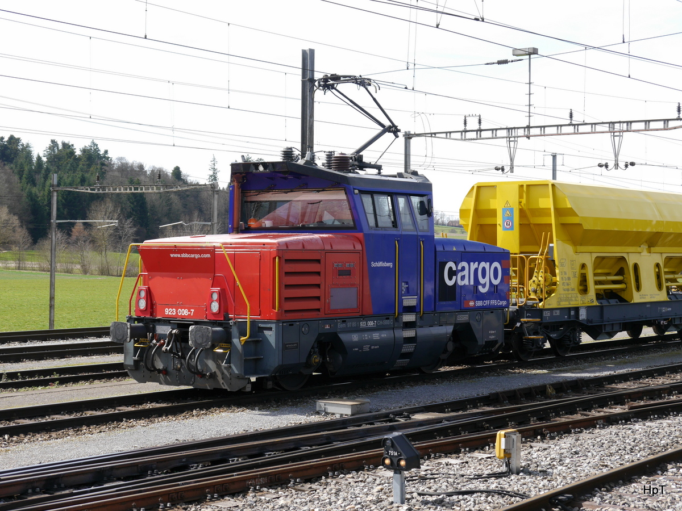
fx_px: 1340
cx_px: 341
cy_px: 256
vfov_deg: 21.6
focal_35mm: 68
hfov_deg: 28.6
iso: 160
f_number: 7.1
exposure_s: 1/250
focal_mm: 34
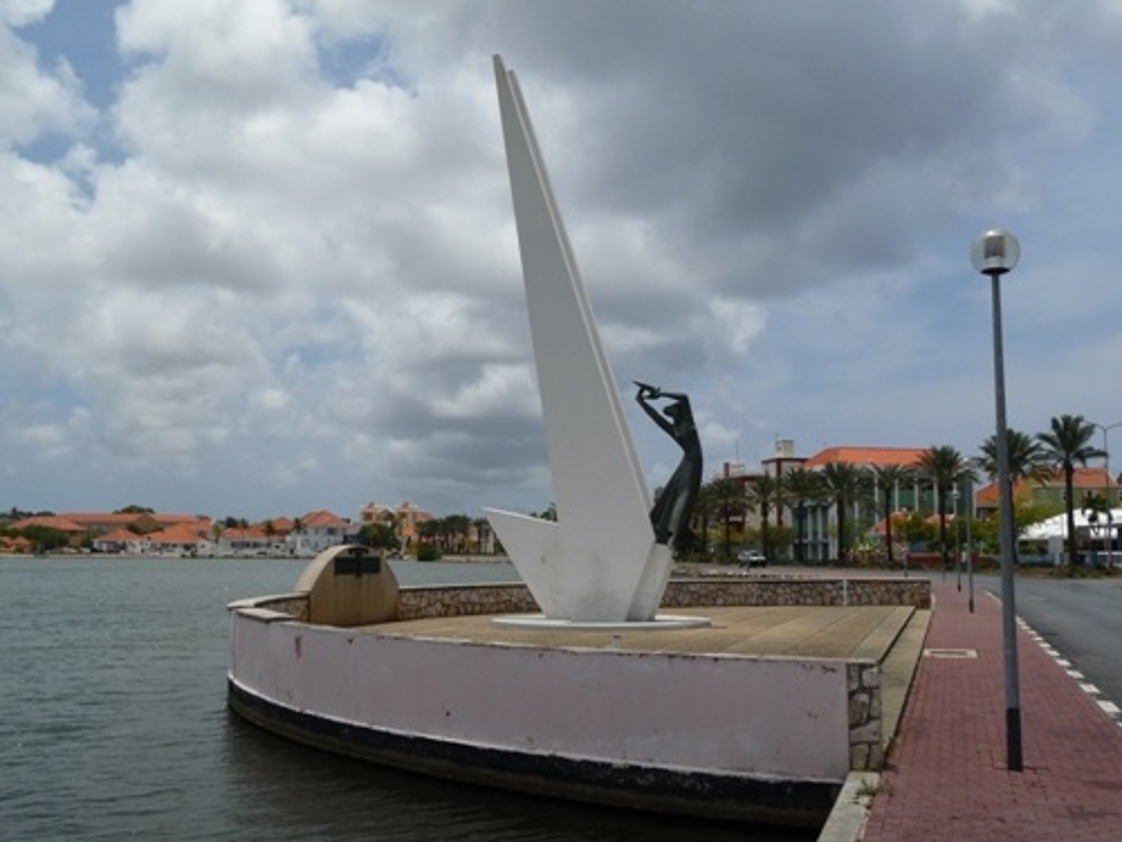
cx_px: 561
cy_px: 421
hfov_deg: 46.8
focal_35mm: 40
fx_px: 1297
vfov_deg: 36.0
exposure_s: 1/400
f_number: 9
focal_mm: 6.7
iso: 100
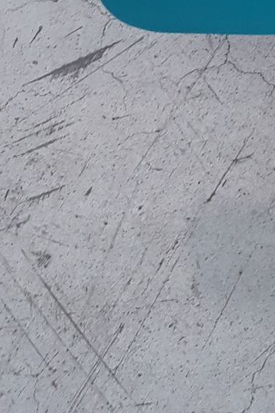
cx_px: 471
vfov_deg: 13.8
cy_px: -470
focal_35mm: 121
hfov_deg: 10.7
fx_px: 1387
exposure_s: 1/50
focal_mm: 3.6
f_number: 1.9
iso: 50
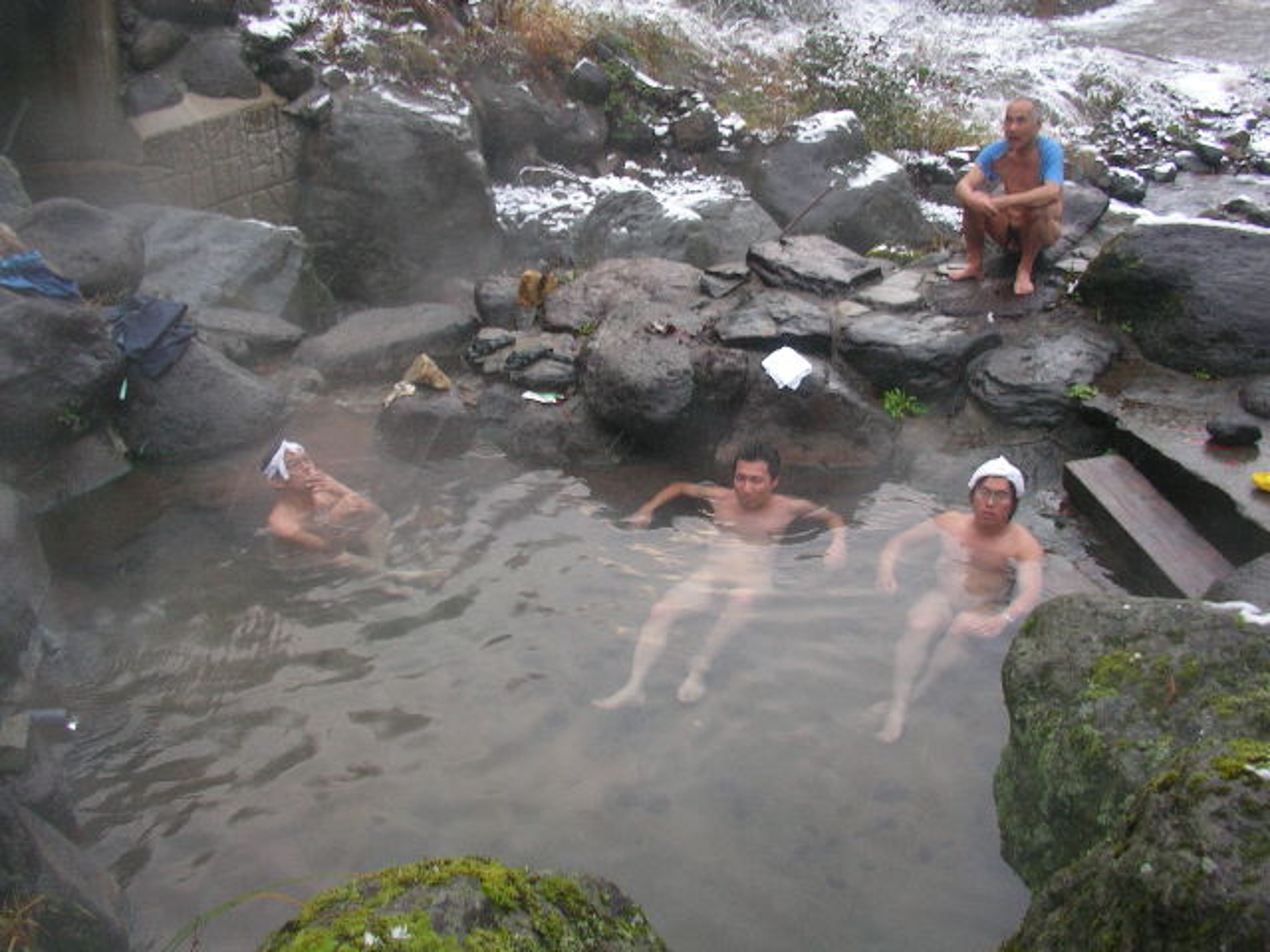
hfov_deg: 50.1
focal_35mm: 37
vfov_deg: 38.7
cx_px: 635
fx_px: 1357
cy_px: 476
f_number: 2.8
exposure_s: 1/15
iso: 100
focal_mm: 5.7
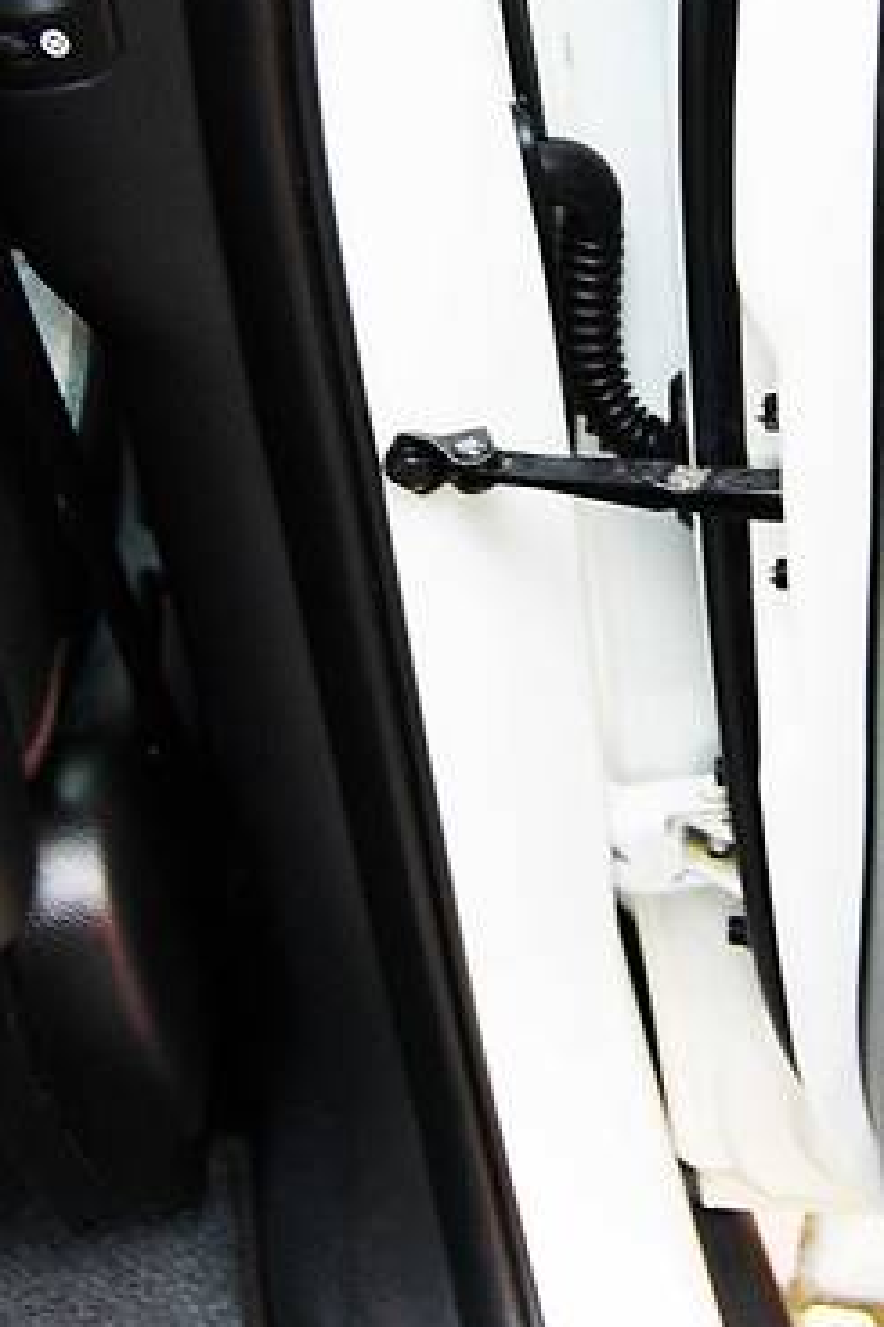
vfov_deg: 43.4
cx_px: 601
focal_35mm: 44
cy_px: 364
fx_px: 1622
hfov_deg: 30.2
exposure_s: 1/100
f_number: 5
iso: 400
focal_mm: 18
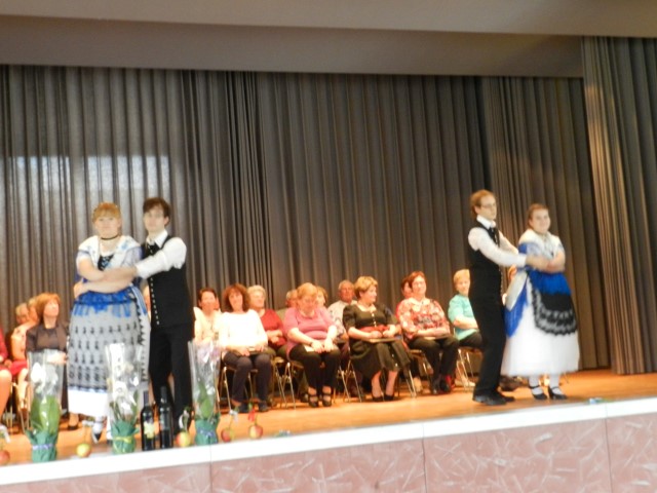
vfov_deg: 31.5
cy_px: 246
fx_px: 873
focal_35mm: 46
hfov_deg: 41.2
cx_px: 328
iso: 800
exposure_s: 1/25
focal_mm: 8.1
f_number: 4.2
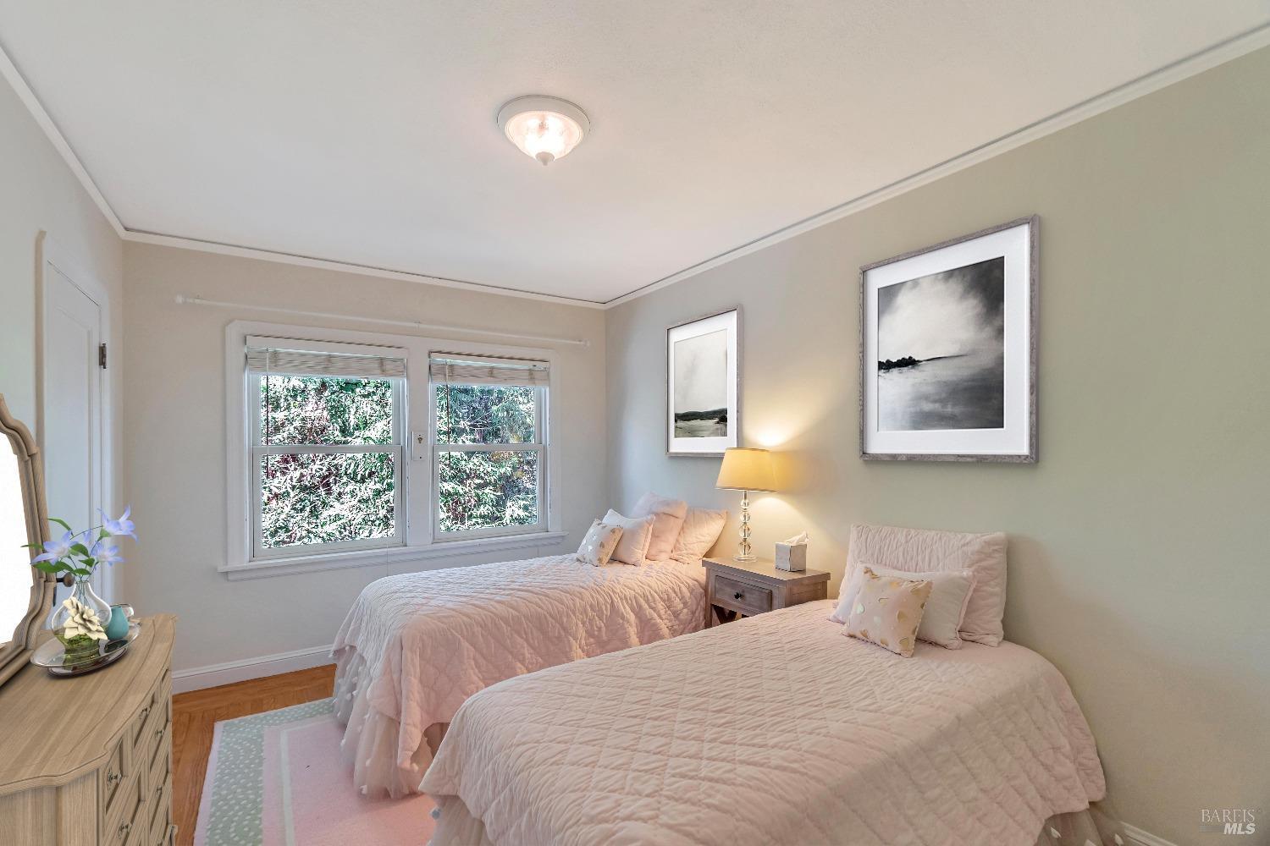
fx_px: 529
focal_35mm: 15
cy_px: 423
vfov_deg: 77.3
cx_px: 635
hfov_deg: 100.4
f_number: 8
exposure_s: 1/3
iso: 100
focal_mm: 10
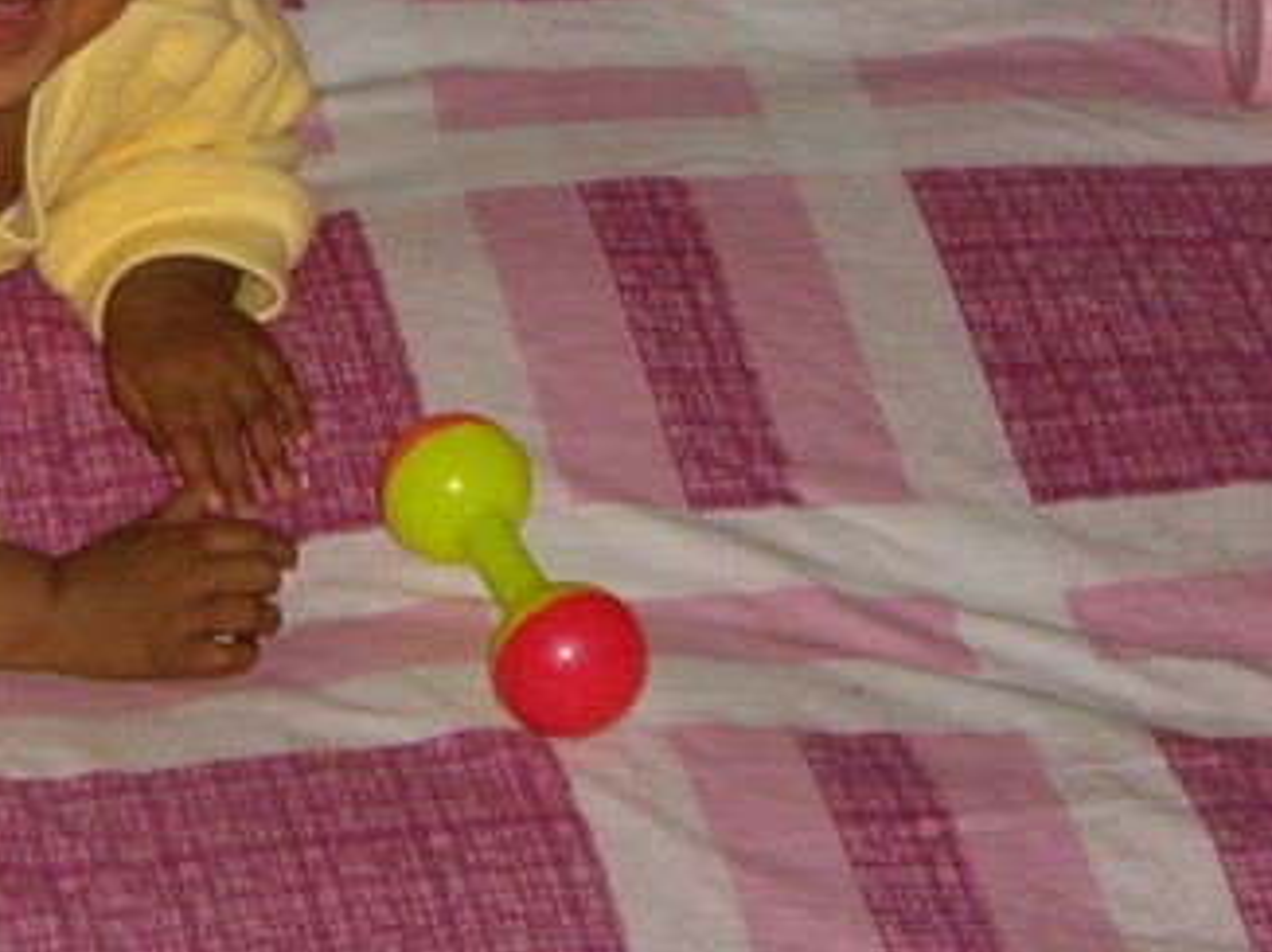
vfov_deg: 8.5
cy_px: -137
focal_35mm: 173
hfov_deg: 11.2
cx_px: -347
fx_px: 6352
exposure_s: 1/60
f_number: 3.3
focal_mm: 9
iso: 200
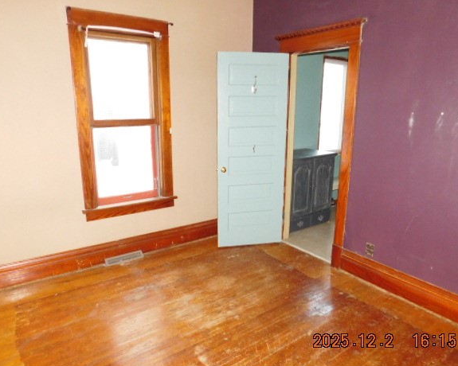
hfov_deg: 68.1
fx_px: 339
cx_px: 233
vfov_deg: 56.8
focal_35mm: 25
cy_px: 190
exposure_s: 1/30
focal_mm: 4
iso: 450
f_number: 3
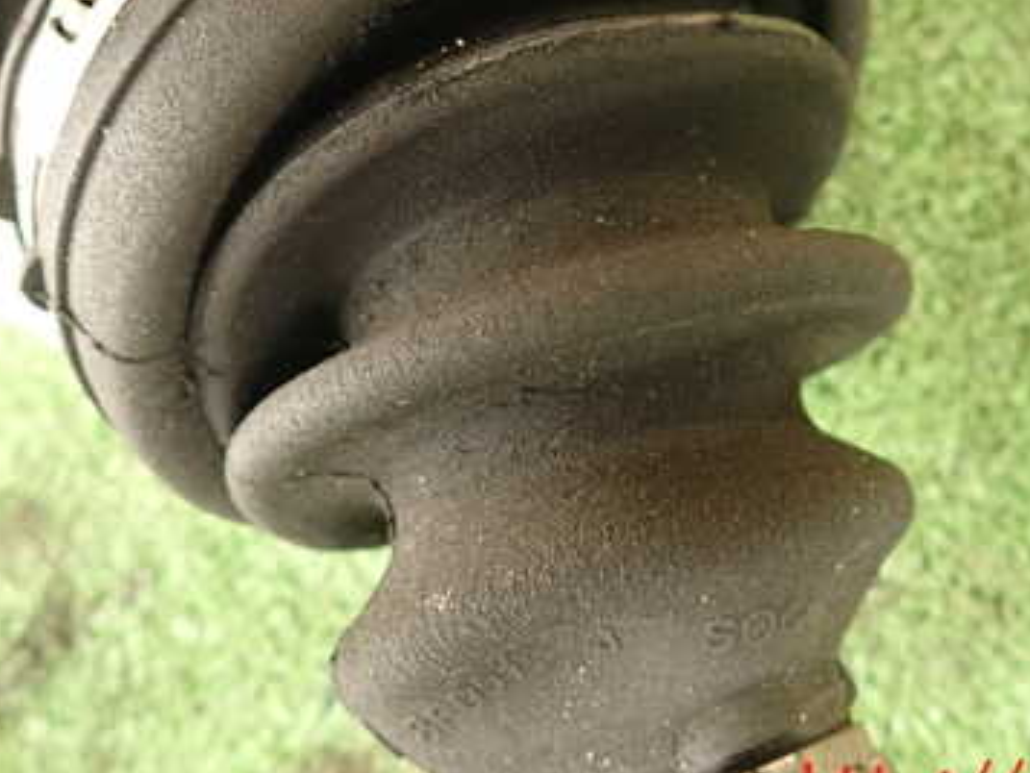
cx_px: 589
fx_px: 1250
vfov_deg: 33.6
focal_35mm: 42
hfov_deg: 44.7
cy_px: 179
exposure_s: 1/30
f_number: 2
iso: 250
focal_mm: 4.5
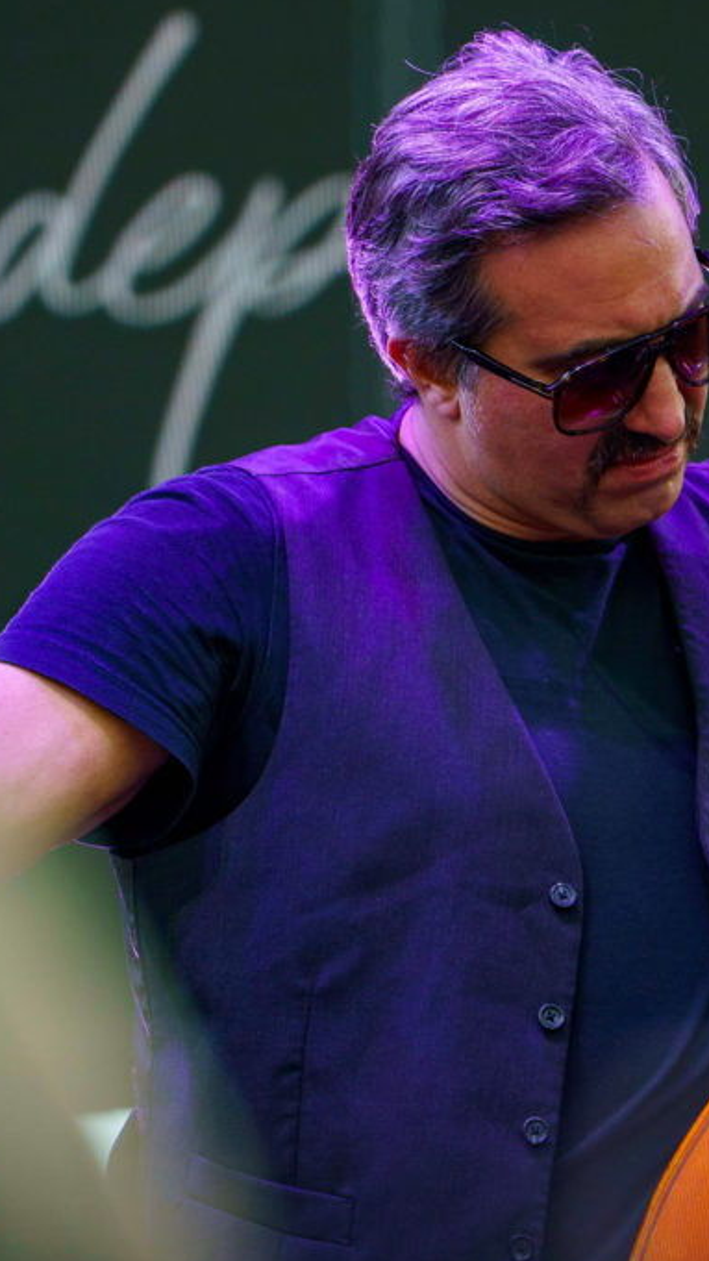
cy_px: 676
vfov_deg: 6.8
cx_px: 608
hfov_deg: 3.8
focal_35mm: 318
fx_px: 10629
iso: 400
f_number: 3.5
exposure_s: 1/500
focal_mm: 135
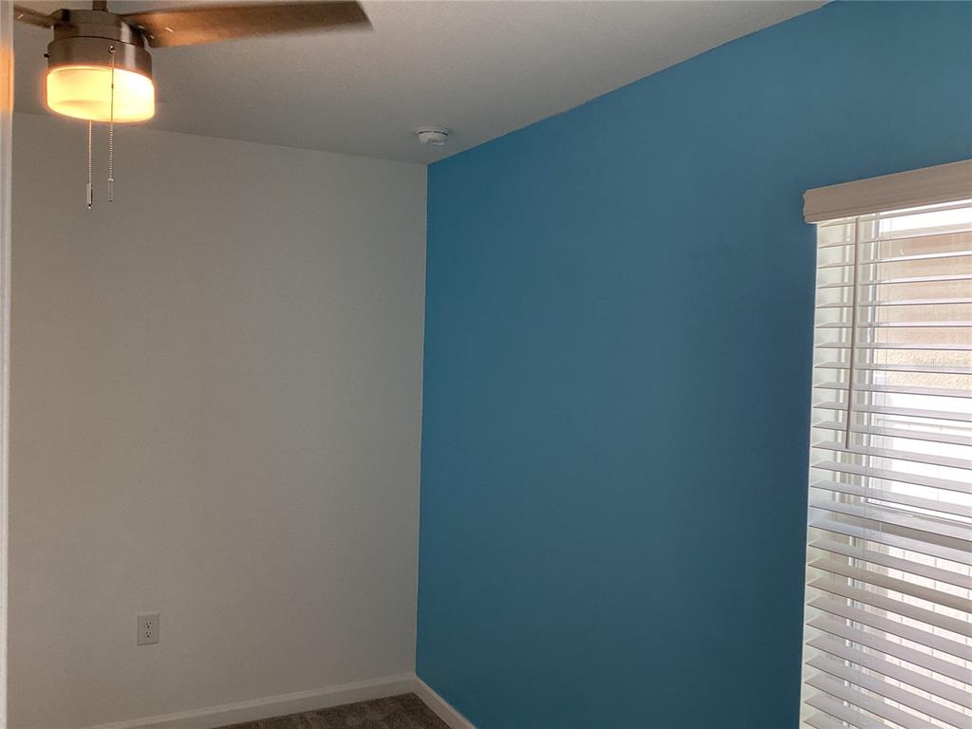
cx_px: 486
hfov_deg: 58.4
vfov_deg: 45.4
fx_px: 870
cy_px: 364
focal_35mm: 31
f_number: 2.4
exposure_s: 1/120
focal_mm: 3.3
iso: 64
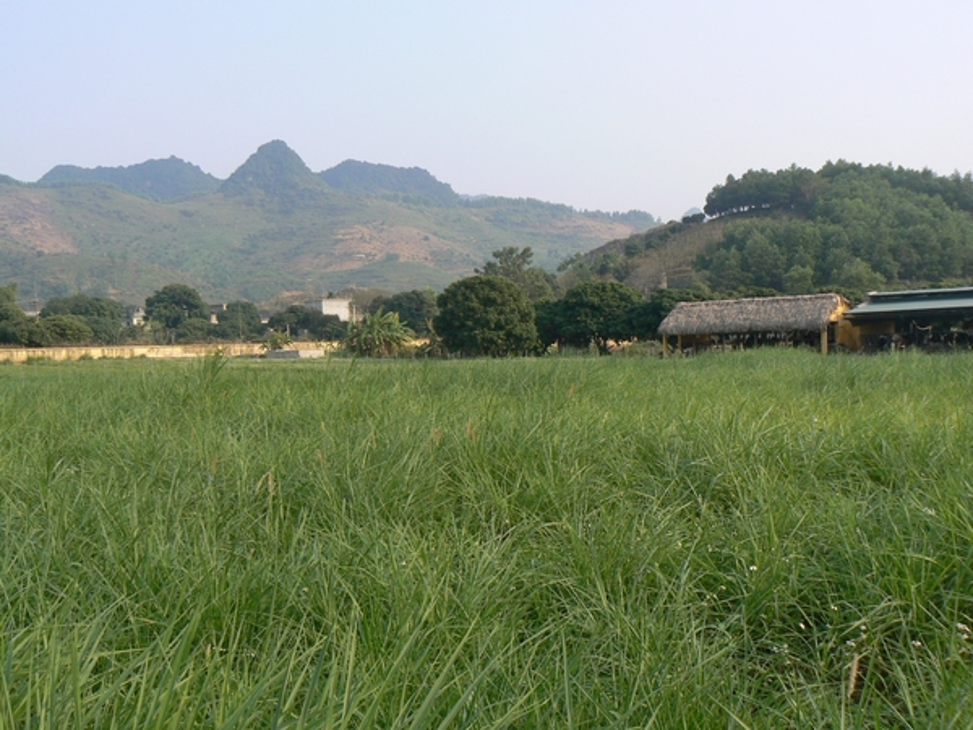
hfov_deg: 51.4
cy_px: 365
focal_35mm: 36
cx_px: 486
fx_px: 1012
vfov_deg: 39.7
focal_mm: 6
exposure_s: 1/320
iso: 80
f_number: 5.6
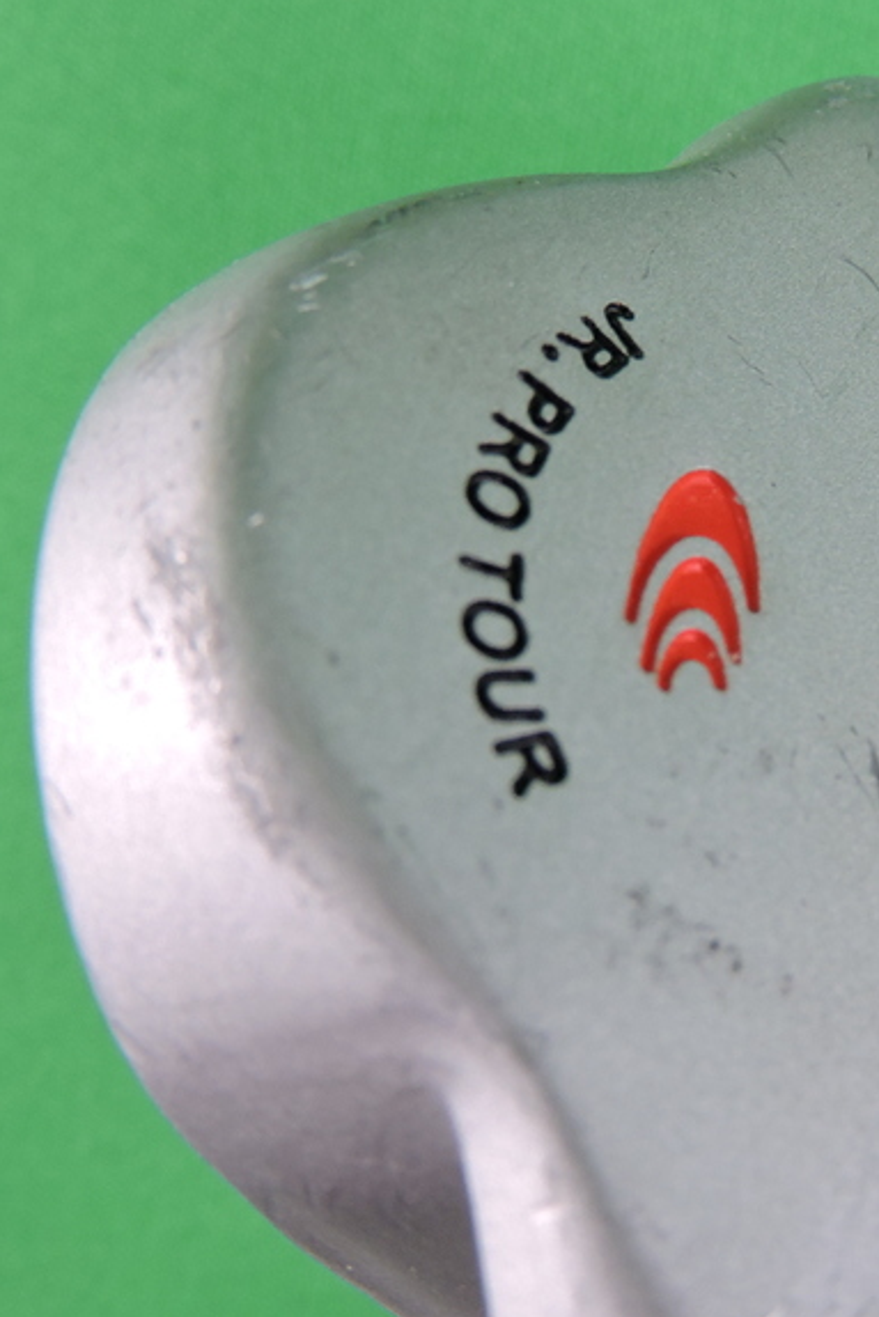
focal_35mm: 63
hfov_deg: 21.2
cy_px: 656
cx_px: 738
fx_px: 2306
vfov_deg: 31.9
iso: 200
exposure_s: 1/30
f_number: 4
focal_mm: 8.1
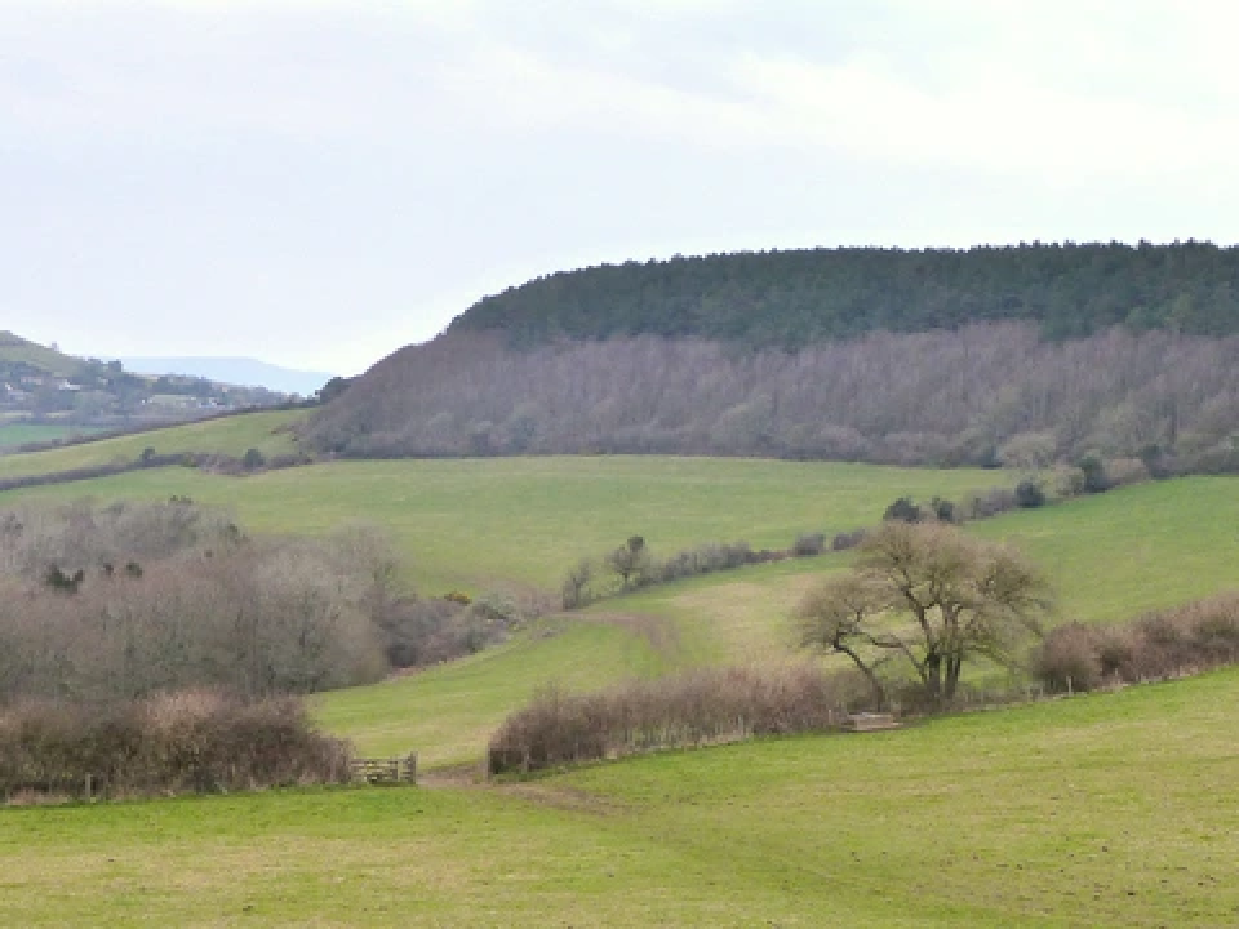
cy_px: 464
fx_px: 1145
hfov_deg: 56.8
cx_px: 620
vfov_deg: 44.2
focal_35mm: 32
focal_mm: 5.3
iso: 125
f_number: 4
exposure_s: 1/250
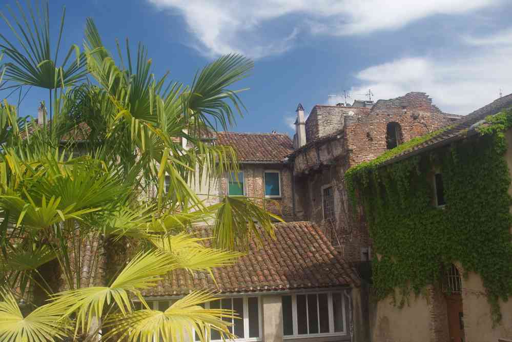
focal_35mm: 34
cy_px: 171
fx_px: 491
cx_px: 256
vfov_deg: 38.4
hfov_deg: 55.1
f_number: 11
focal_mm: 23
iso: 200
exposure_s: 1/60
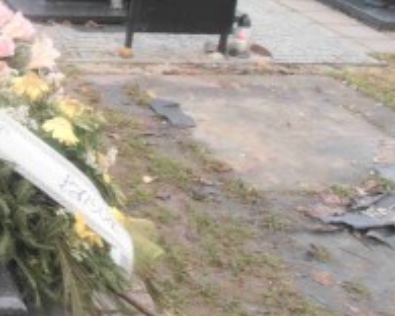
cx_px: -209
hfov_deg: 20.8
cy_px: 61
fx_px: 900
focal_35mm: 77
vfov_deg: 19.7
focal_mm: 4.2
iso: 80
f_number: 3
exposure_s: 1/80
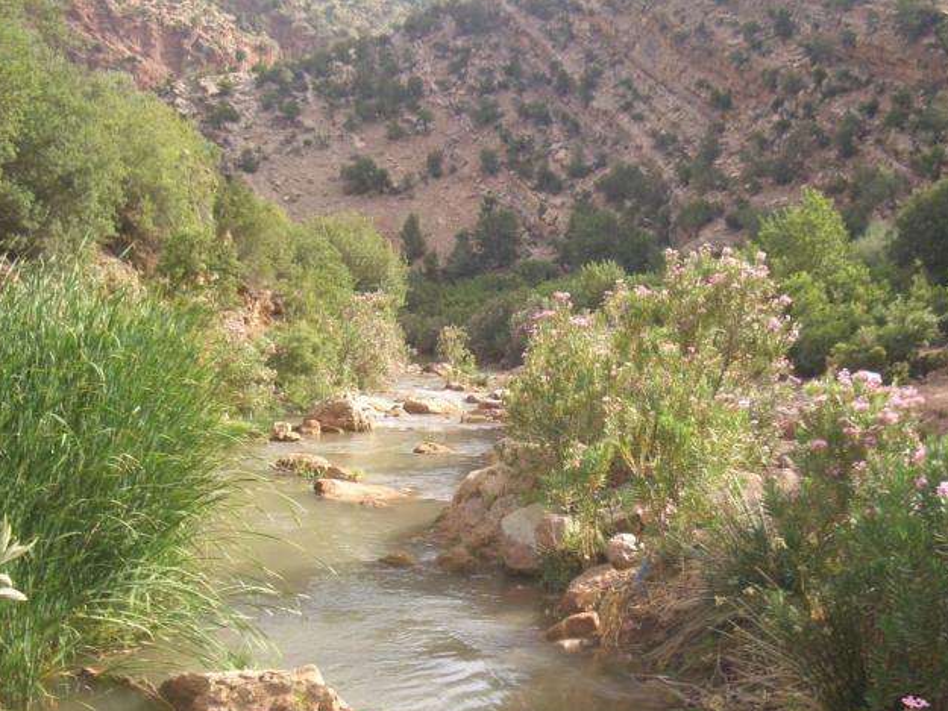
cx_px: 472
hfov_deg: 44.8
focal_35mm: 42
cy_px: 362
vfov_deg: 34.4
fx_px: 1150
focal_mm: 6.8
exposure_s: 1/160
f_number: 2.8
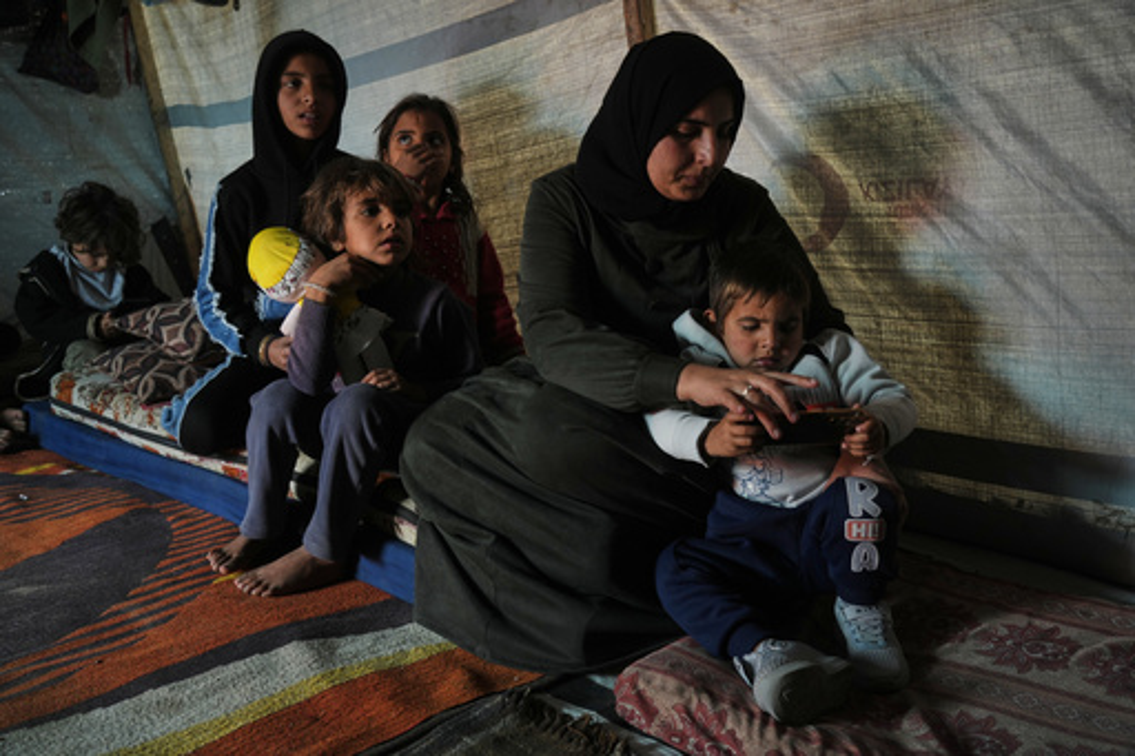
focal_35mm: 29
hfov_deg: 63.7
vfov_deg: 44.9
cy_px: 378
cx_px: 568
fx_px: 914
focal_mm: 29
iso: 320
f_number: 4
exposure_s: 1/100
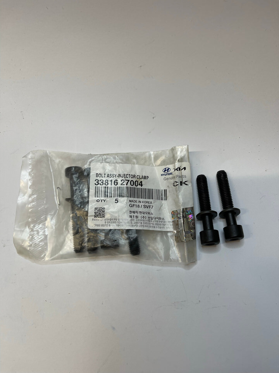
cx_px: 140
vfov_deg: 67.3
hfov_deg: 53.1
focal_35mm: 26
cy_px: 186
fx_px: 279
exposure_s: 1/109
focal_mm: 5.1
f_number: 1.6
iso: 100
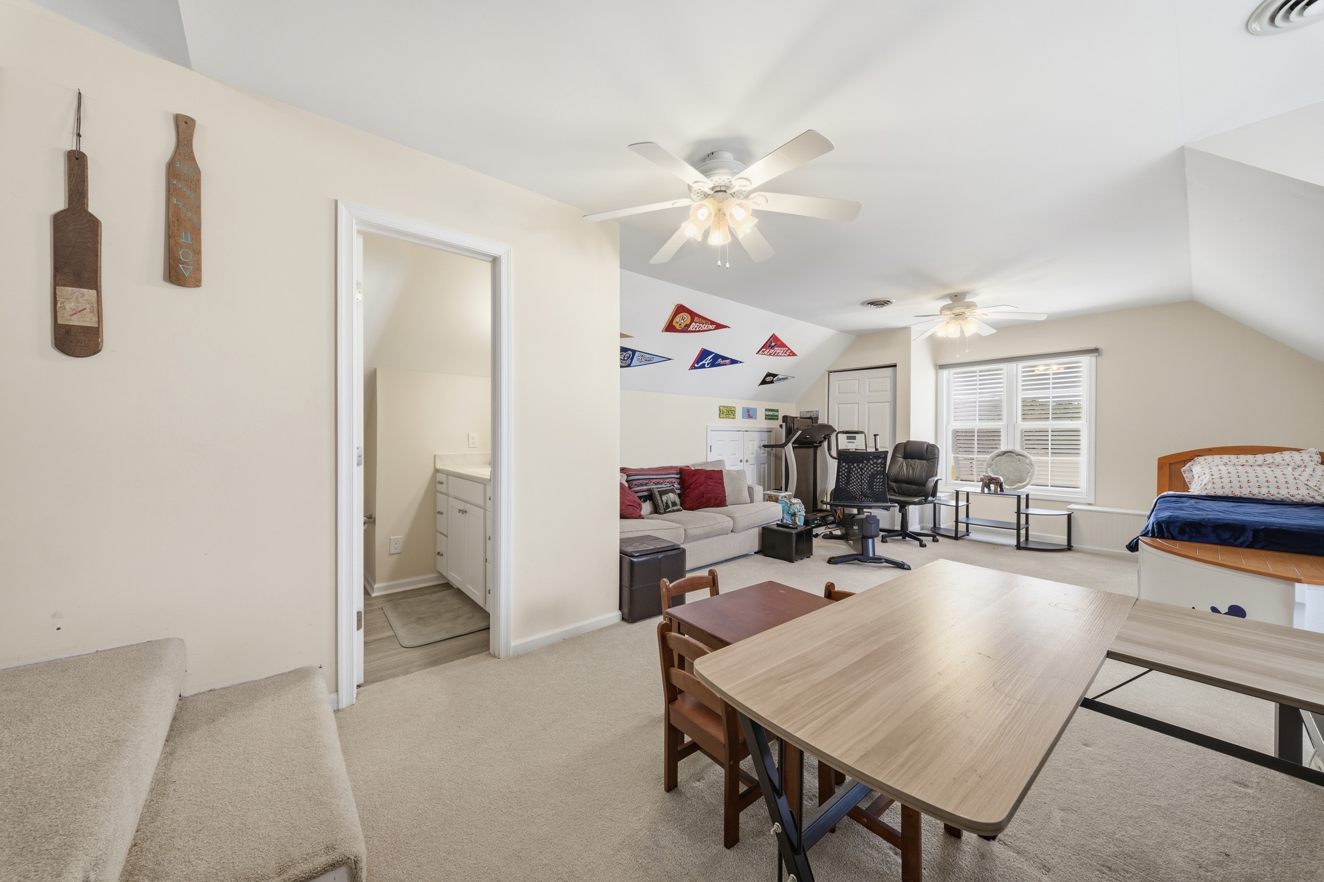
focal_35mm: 12
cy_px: 441
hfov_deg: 112.6
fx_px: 441
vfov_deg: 90.0
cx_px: 662
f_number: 9
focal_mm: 12
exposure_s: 1/80
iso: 250
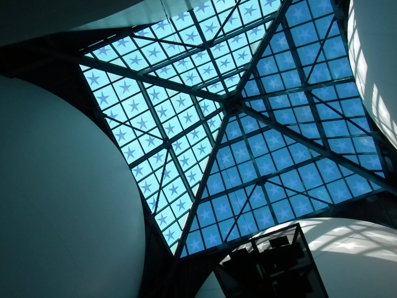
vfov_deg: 38.7
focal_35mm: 37
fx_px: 424
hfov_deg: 50.1
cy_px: 149
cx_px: 198
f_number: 10
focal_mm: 6.6
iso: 640
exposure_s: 1/270
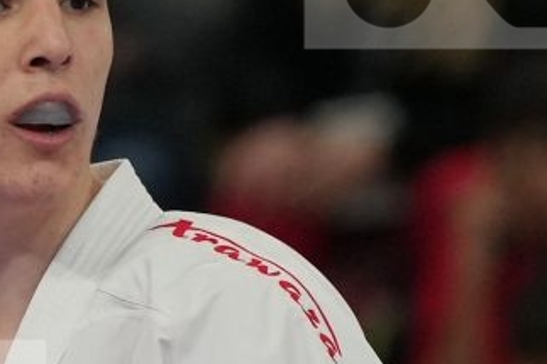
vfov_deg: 0.9
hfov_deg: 1.4
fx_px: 22354
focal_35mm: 1472
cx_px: 462
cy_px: 494
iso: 1600
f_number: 2.8
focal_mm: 176
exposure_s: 1/1000
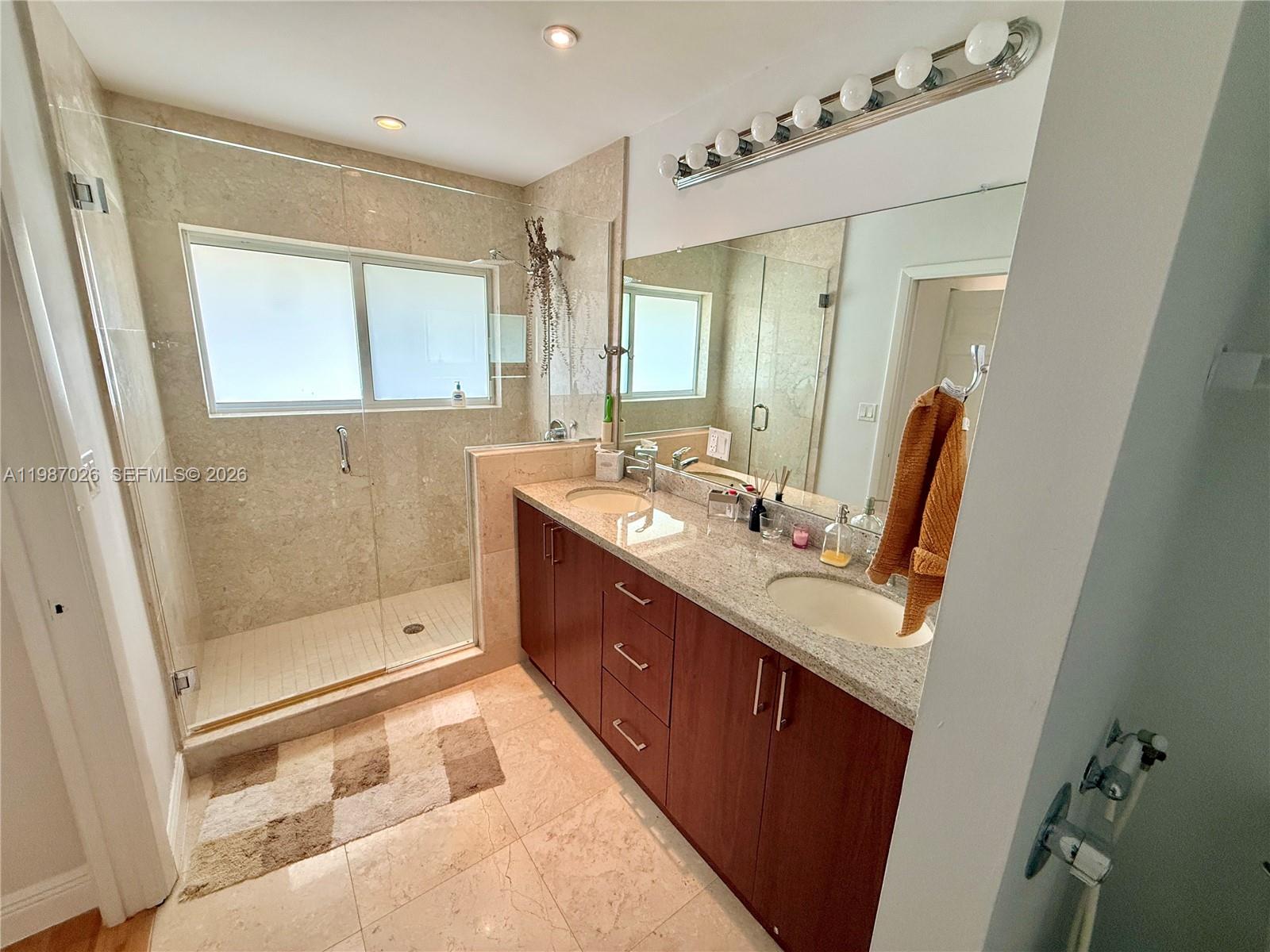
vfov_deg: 85.7
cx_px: 635
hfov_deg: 102.1
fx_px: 514
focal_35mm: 14
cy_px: 476
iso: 250
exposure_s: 1/120
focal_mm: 2.22
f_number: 2.2
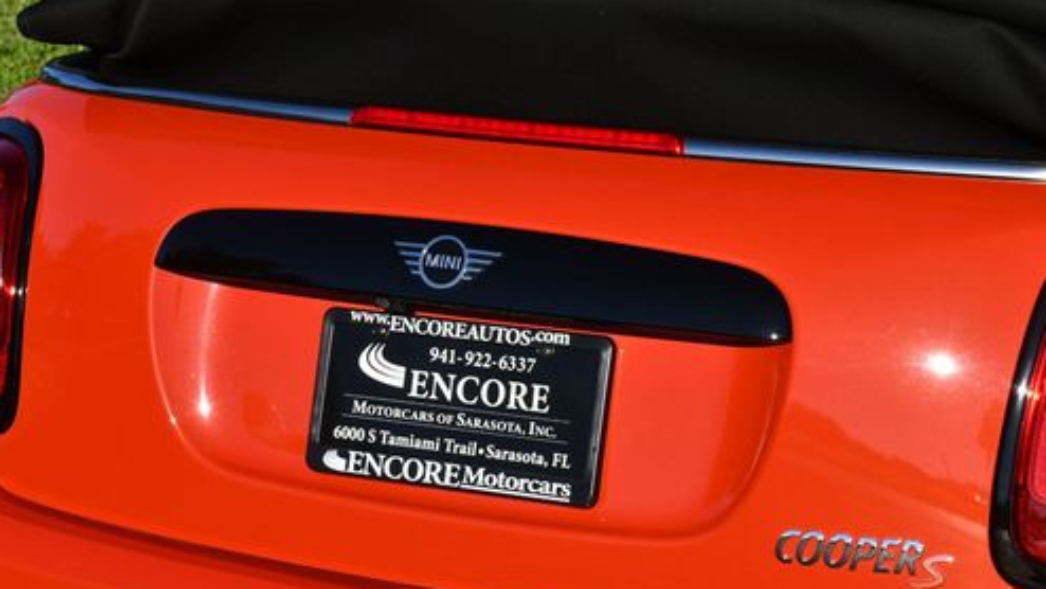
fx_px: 3467
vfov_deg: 9.7
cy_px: 383
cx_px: 421
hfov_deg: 17.1
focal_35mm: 125
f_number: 9
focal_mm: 46
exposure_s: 1/320
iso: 100
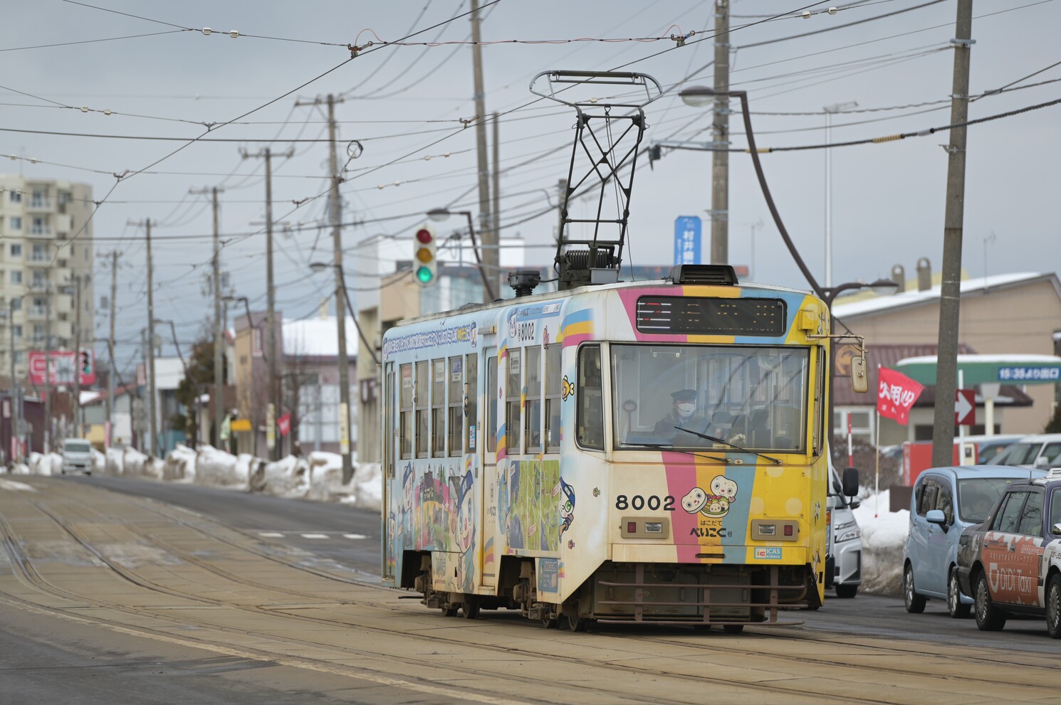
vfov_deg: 6.9
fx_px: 5890
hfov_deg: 10.3
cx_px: 530
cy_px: 352
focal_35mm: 200
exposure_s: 1/1000
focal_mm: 200
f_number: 4
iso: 100
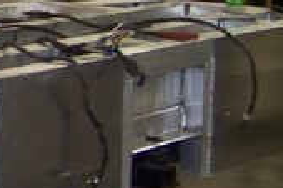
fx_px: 1209
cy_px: 24
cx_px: -213
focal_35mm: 154
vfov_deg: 8.9
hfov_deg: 12.3
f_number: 2.8
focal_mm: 5.85
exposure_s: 1/30
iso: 200
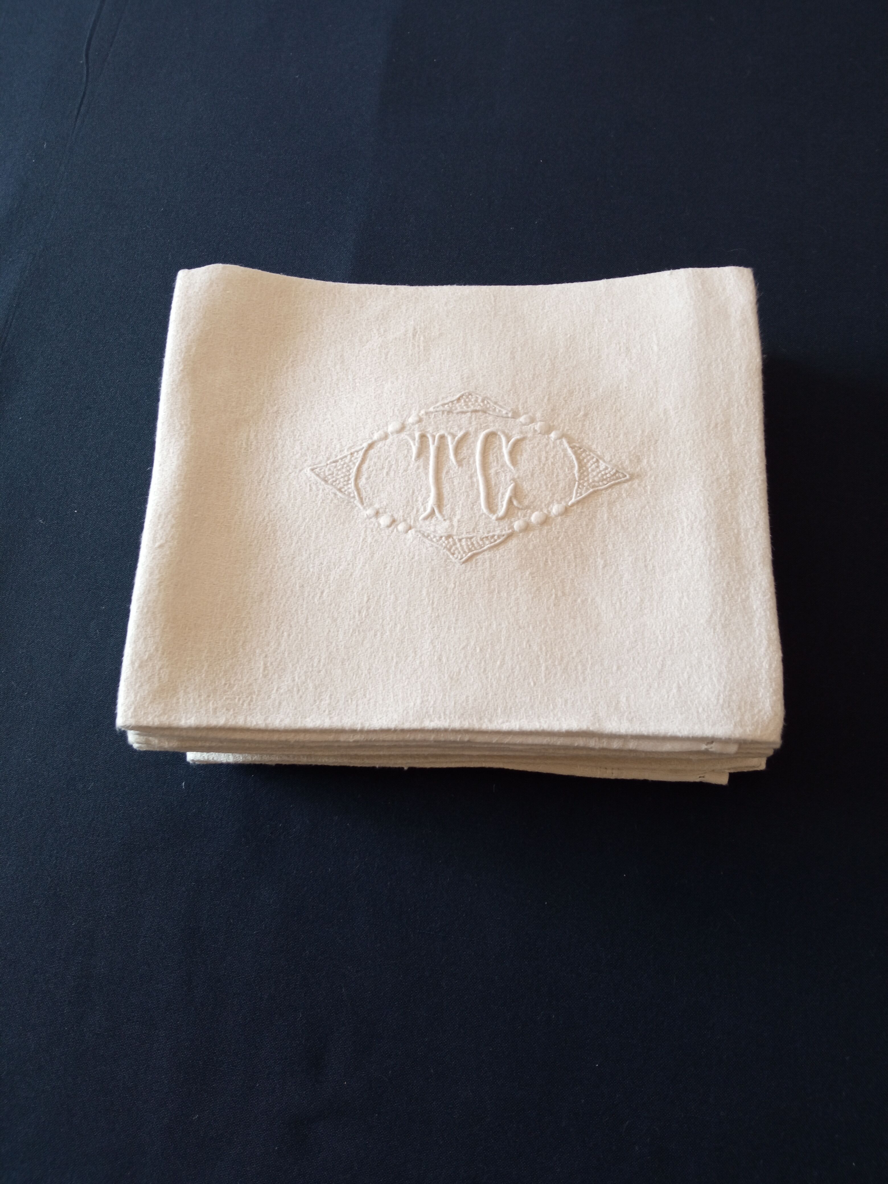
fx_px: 924
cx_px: 444
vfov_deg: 65.3
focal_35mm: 27
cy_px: 592
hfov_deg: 51.4
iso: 150
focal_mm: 3.79
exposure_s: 1/33.3
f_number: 2.2
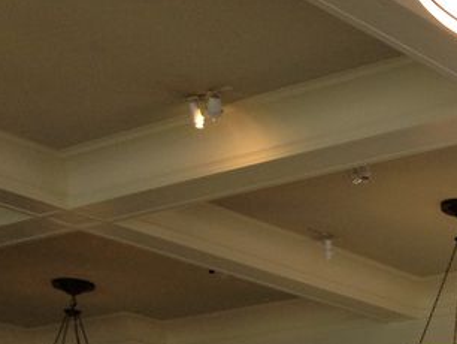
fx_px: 1546
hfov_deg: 15.4
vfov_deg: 12.0
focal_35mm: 117
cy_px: 546
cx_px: 711
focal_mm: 4.28
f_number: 2.4
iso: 64
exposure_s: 1/60
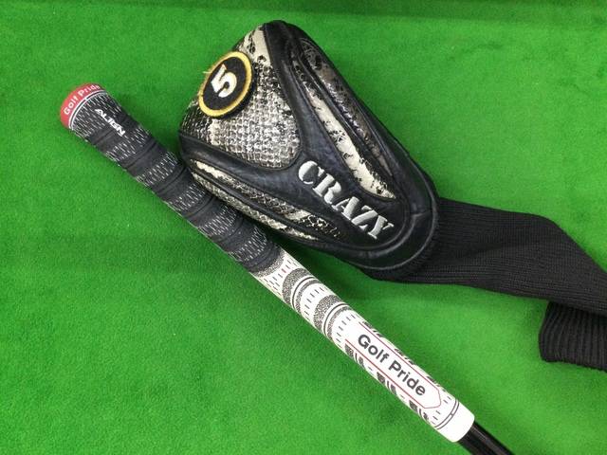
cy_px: 228
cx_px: 304
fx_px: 544
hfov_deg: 58.4
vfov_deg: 45.4
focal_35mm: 31
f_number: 2.4
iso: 125
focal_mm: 3.3
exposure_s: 1/30
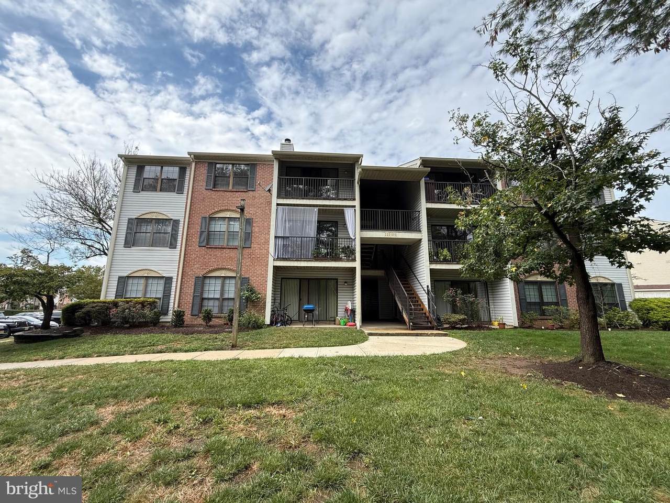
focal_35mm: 14
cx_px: 335
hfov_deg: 102.1
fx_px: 271
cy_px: 252
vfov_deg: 85.7
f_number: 2.2
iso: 64
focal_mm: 2.22
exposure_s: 1/928
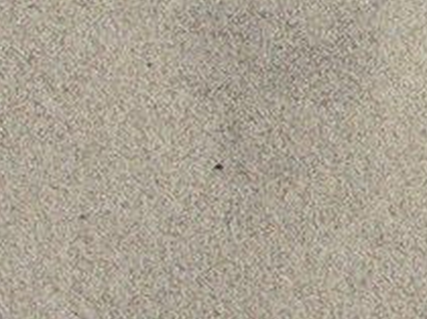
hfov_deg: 4.0
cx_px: 1299
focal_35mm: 481
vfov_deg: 3.1
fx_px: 5927
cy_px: -53
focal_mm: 16.3
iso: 100
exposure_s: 1/800
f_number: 5.6
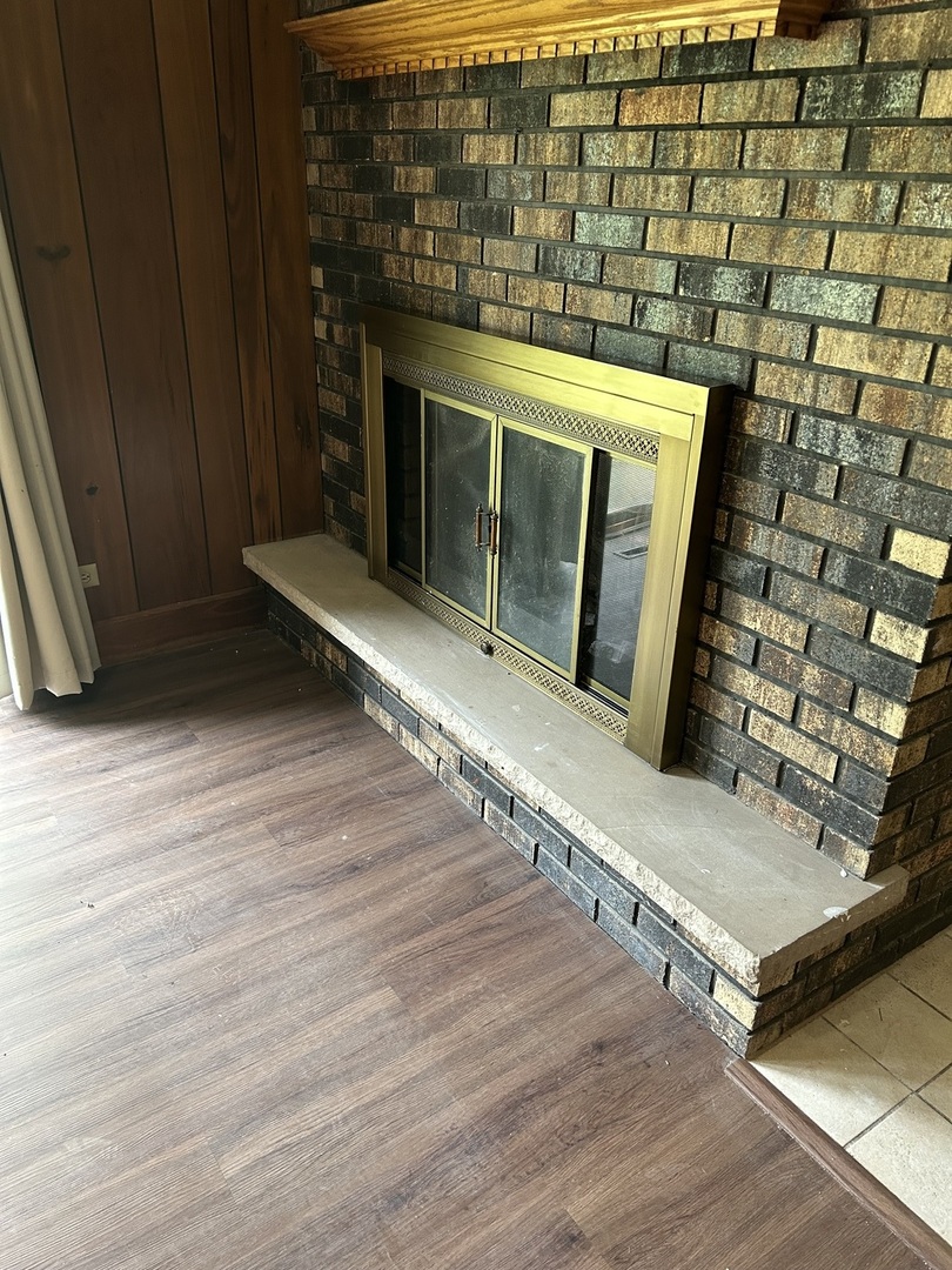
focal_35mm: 26
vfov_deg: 67.3
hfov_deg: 53.1
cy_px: 635
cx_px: 476
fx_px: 953
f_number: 1.5
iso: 250
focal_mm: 5.7
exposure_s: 1/60
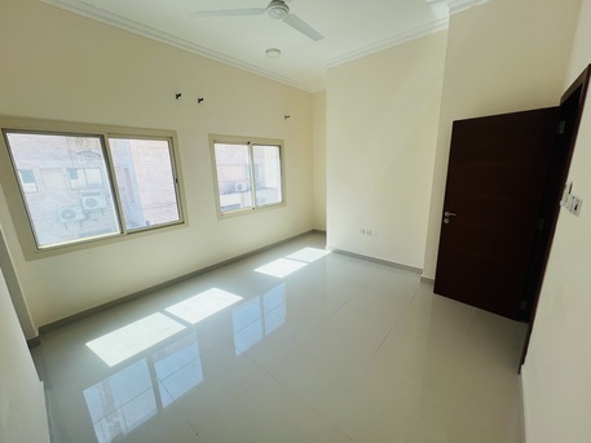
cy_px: 222
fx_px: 222
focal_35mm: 13
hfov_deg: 106.2
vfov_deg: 89.9
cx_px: 296
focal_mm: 1.57
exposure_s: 1/225
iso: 32
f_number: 1.8
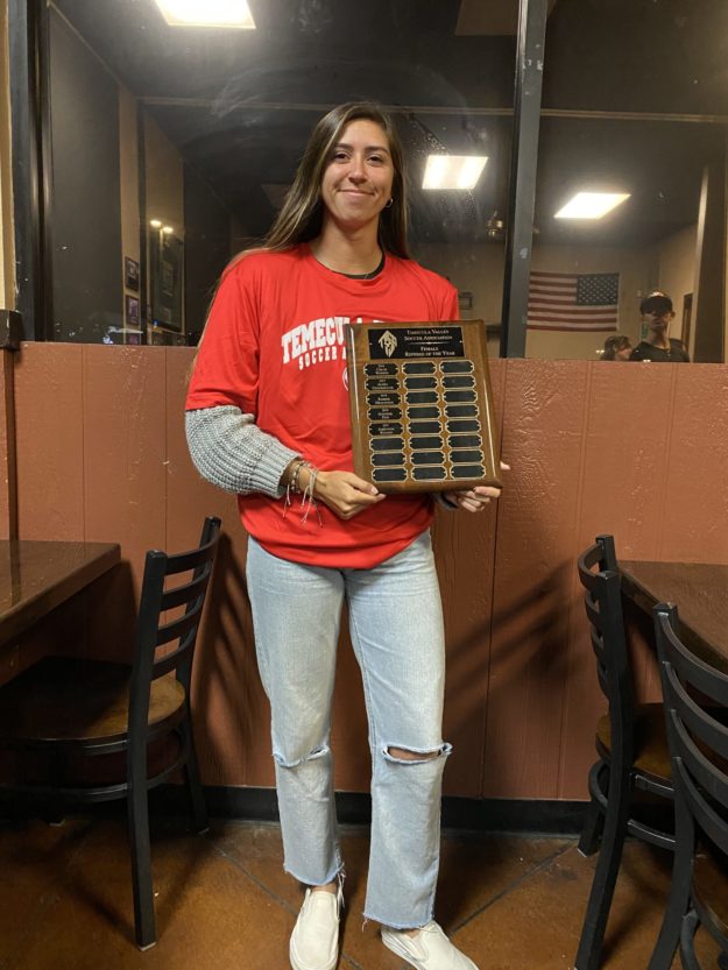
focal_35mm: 26
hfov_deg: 53.1
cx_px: 364
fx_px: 729
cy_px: 485
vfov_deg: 67.3
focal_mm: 4.25
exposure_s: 1/30
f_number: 1.8
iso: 640
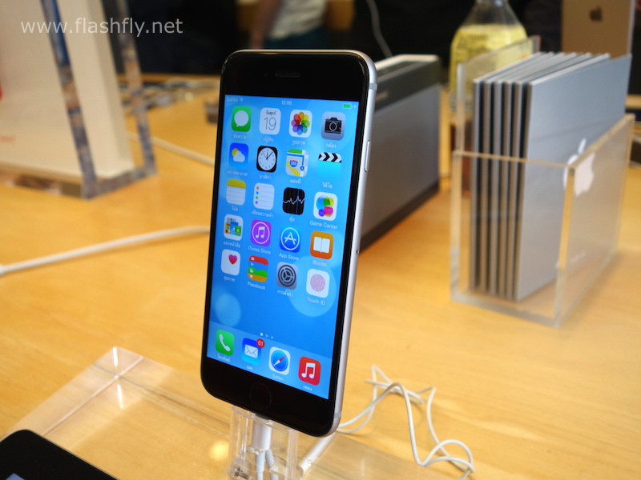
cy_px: 240
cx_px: 320
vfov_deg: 44.2
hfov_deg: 56.8
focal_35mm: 32
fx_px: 593
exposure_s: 1/100
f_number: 3.2
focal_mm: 11.75
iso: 160
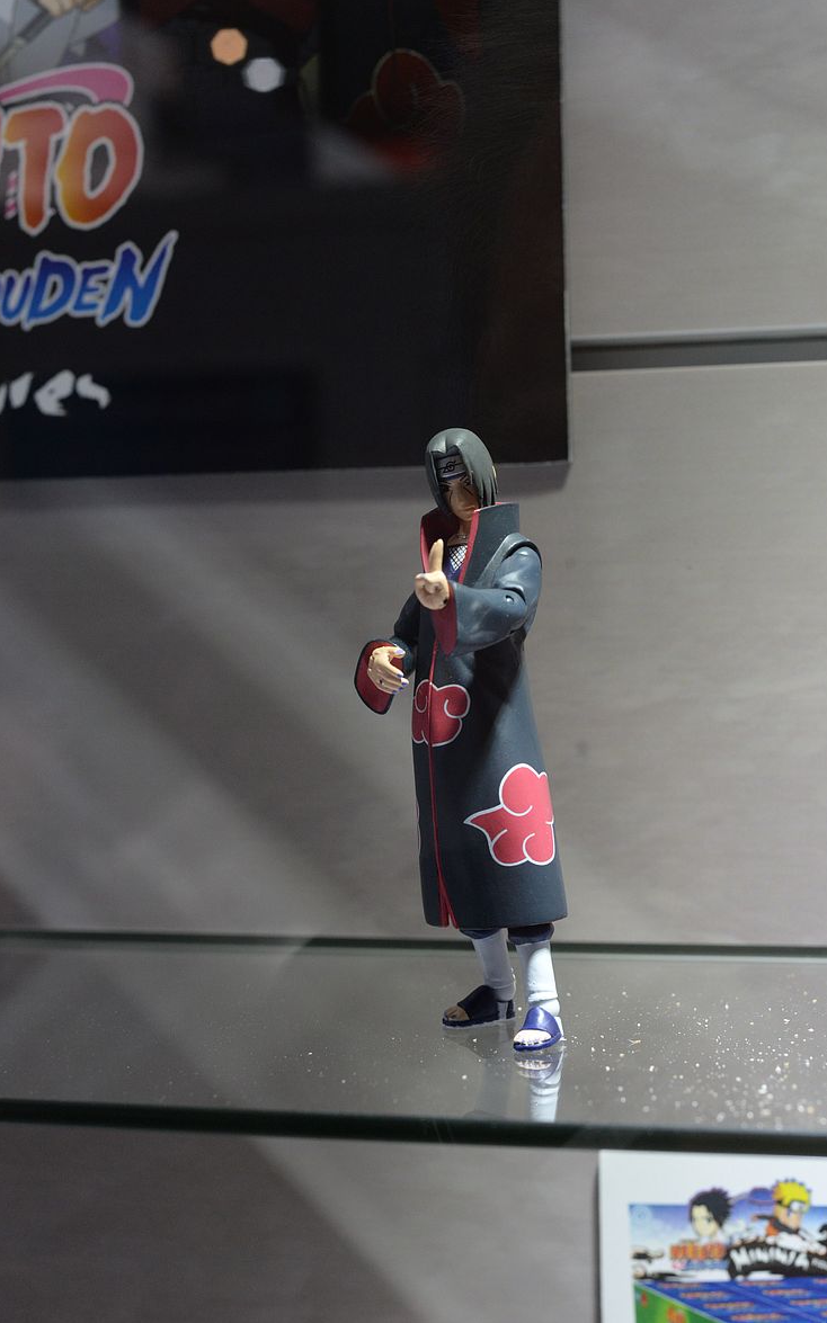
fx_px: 1876
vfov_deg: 38.9
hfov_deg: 24.9
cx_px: 447
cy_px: 650
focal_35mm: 52
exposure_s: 1/160
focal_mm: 50
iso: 2000
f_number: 7.1
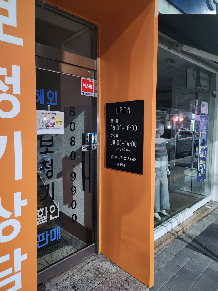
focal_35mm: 24
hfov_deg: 56.8
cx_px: 109
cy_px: 146
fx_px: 202
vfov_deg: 71.6
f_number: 1.8
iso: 1250
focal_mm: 5
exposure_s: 1/24
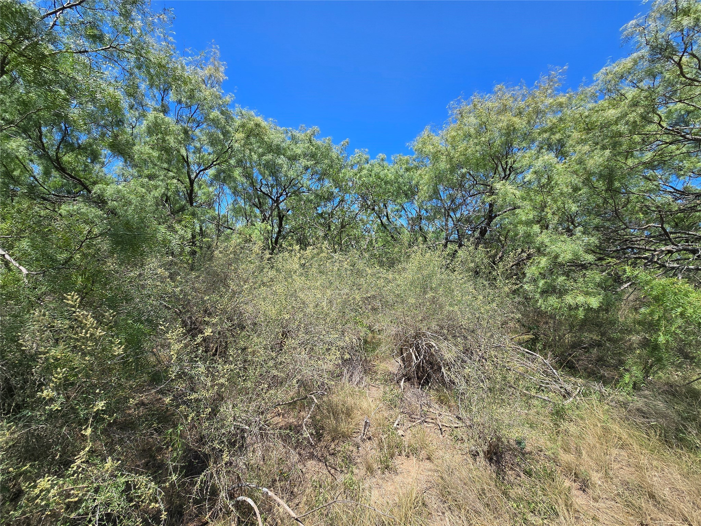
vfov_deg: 89.9
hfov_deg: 106.2
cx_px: 350
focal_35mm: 13
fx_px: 263
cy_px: 263
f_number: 2.2
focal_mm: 2.2
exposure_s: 1/1429
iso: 50
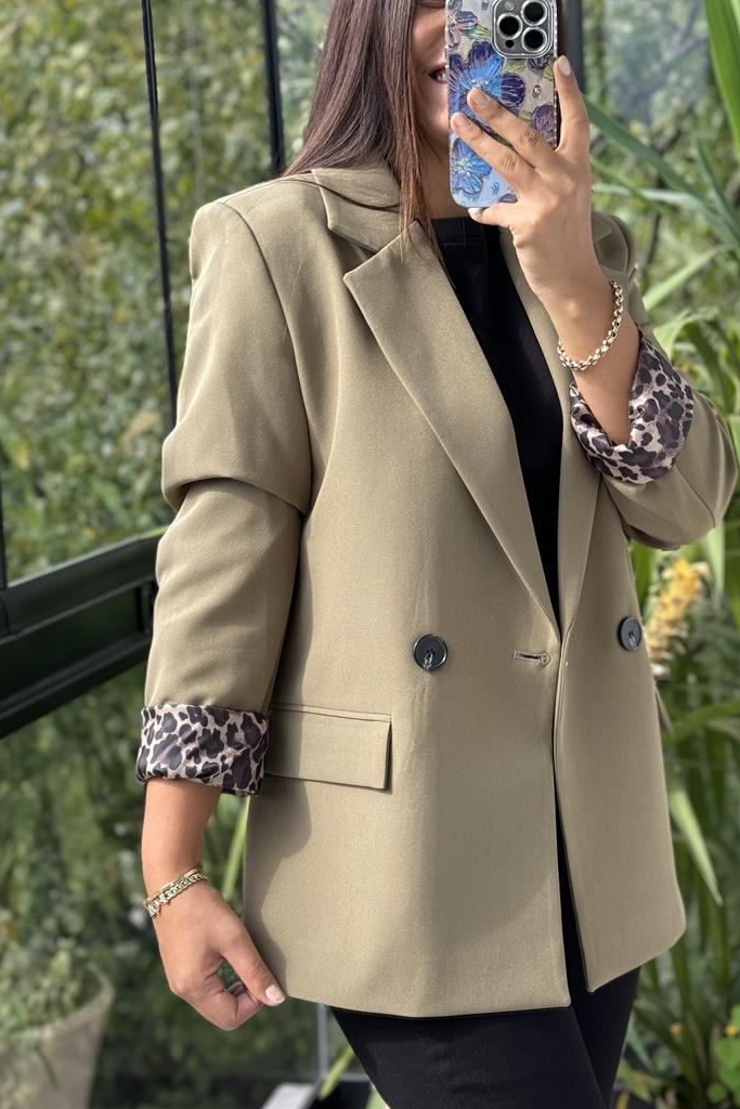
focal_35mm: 65
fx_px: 2003
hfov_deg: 20.8
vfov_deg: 31.0
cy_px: 530
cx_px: 520
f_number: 1.78
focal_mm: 6.76
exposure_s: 1/228
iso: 64
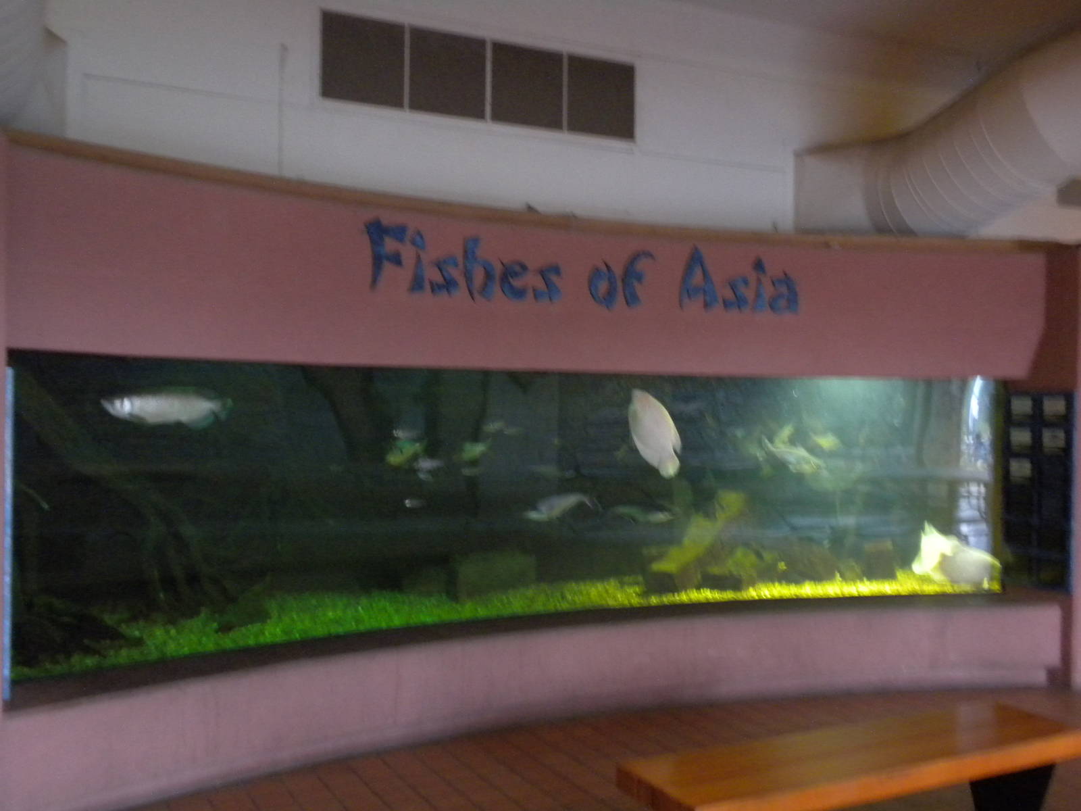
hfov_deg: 50.1
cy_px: 406
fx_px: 1155
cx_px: 540
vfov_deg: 38.7
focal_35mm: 37
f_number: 3.5
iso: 400
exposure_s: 1/7.8
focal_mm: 6.6
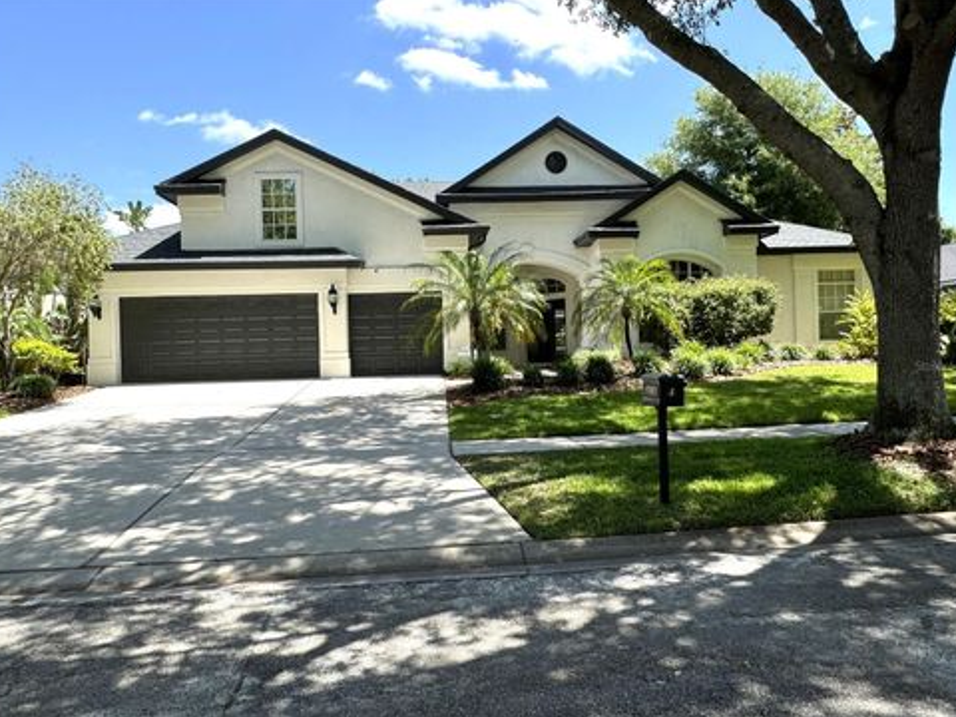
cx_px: 476
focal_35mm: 25
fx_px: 690
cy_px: 365
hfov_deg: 69.4
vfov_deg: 54.9
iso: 40
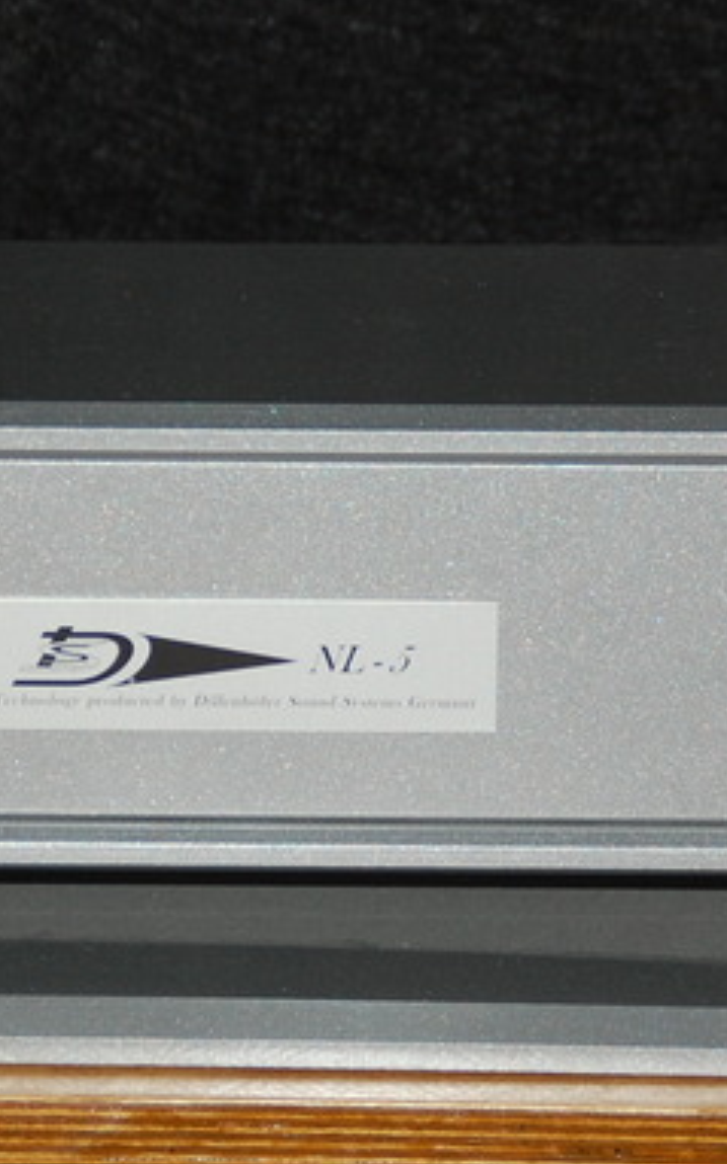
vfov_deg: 9.4
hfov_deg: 5.9
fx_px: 7077
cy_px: 675
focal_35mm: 223
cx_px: 128
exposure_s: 1/60
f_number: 5.6
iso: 400
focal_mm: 70
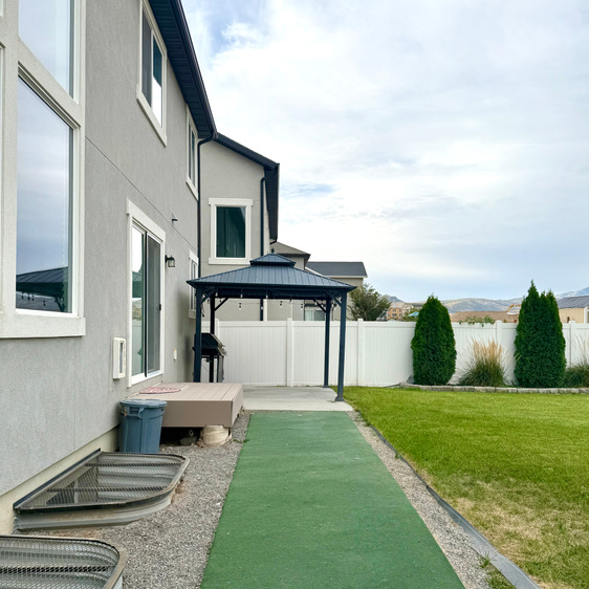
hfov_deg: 55.6
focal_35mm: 29
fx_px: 558
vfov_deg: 55.5
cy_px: 321
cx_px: 301
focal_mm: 6.76
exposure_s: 1/3425
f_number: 1.78
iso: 80
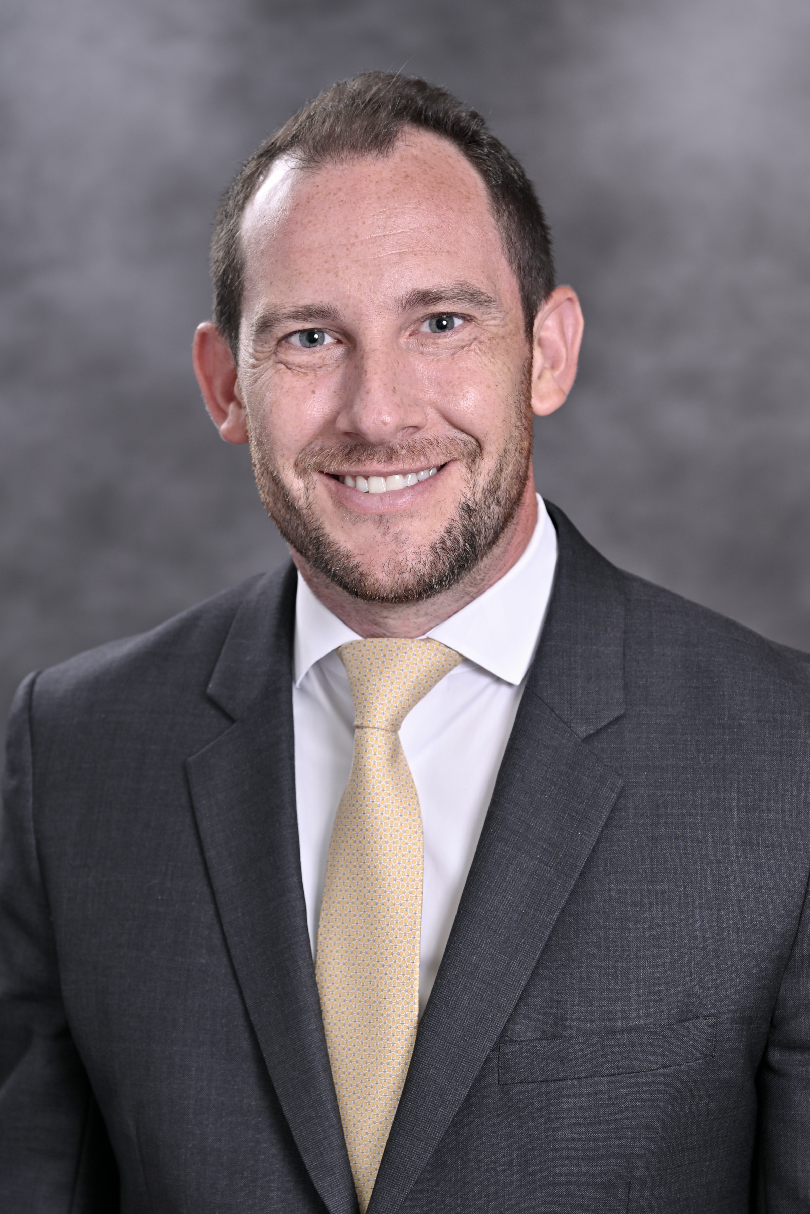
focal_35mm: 101
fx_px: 3405
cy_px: 607
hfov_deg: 13.6
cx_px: 405
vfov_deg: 20.2
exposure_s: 1/125
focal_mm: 101
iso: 125
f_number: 5
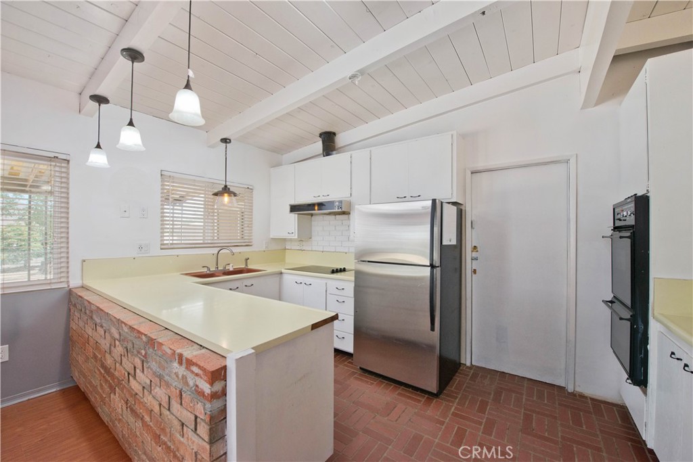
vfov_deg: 81.2
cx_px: 346
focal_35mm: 14
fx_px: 270
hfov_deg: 104.2
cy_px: 231
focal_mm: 14
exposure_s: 1/500
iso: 1250
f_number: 6.3
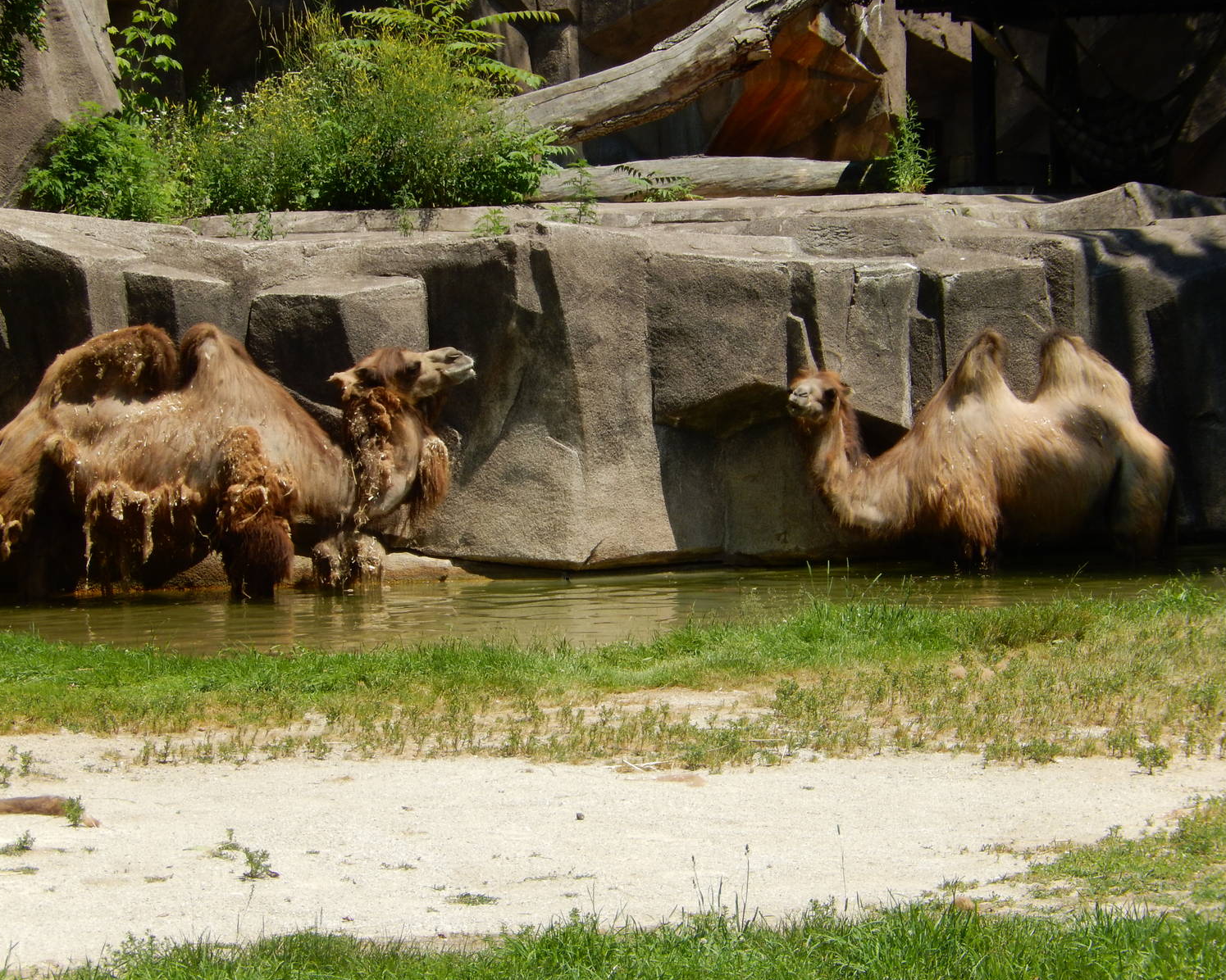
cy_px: 490
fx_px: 5080
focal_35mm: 140
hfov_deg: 13.8
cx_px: 577
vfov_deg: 11.0
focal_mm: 24.1
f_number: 5.6
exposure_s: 1/500
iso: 125
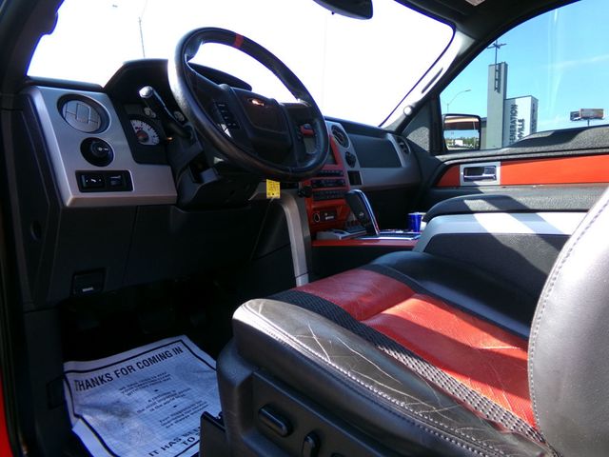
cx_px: 304
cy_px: 228
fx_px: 422
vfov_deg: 56.8
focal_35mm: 24
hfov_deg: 71.6
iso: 100
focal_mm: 4.3
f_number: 3.7
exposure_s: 1/90
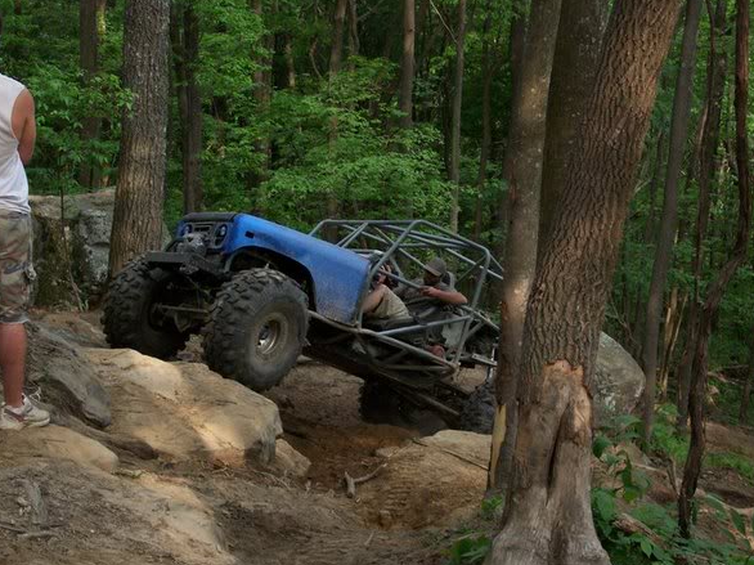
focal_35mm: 71
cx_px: 358
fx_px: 1546
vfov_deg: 20.7
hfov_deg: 27.4
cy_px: 302
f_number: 3.6
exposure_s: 1/137
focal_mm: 10.8
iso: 140
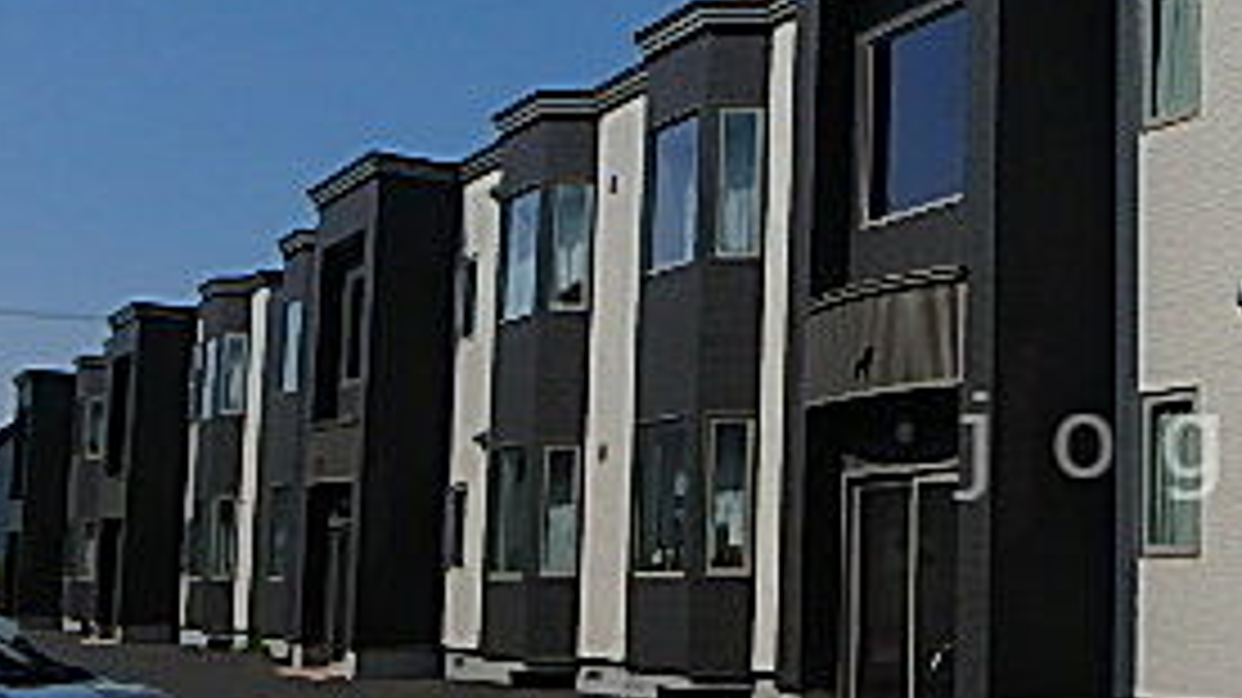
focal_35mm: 53
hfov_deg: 35.2
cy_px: 446
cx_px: 1260
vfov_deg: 22.5
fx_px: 1745
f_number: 6
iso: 125
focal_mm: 3.7
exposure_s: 1/1000
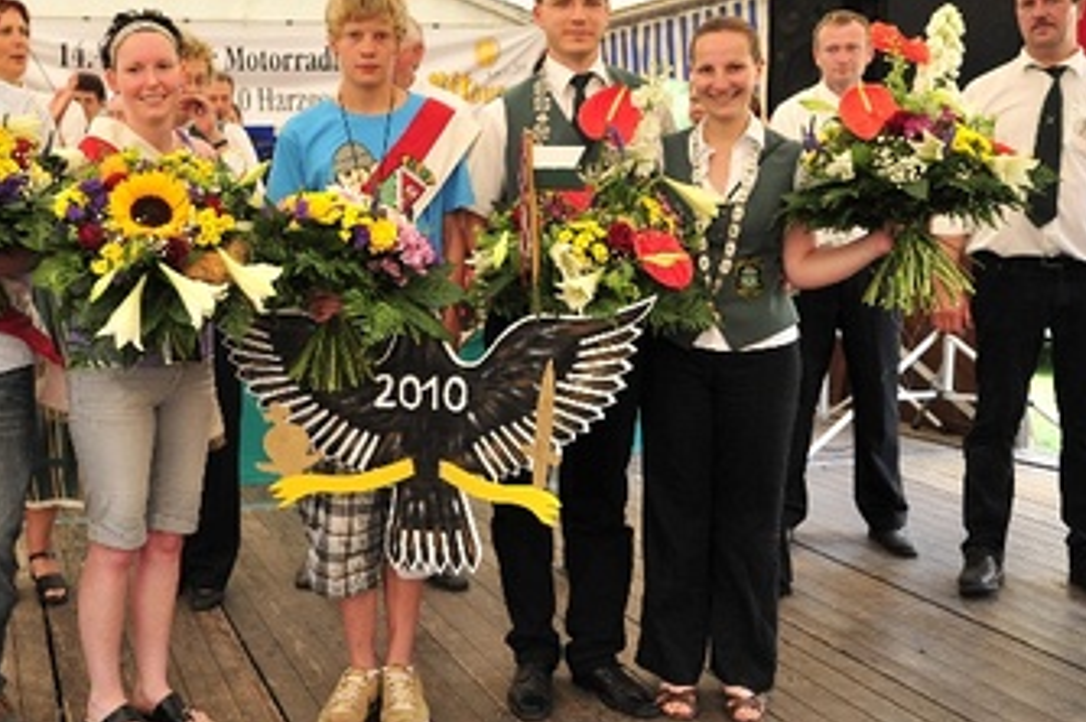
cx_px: 390
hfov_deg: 42.4
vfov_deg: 29.0
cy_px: 255
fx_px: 1386
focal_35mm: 46
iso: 200
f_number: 5
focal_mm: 32
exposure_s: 1/60
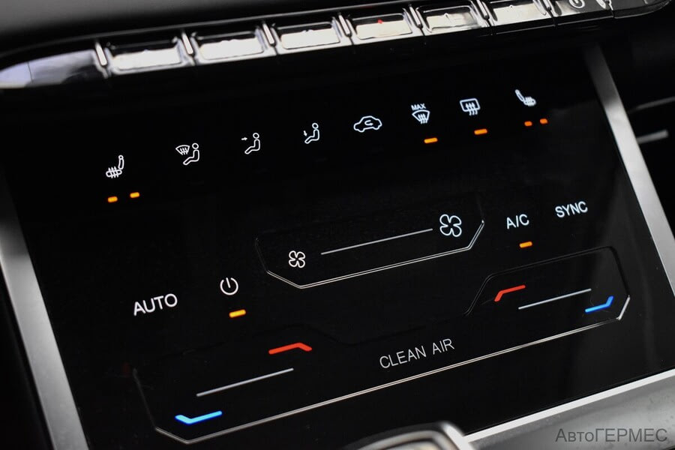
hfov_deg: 35.1
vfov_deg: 23.8
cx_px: 338
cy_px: 225
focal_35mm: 57
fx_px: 1069
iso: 6400
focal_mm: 38
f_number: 4.8
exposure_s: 1/50
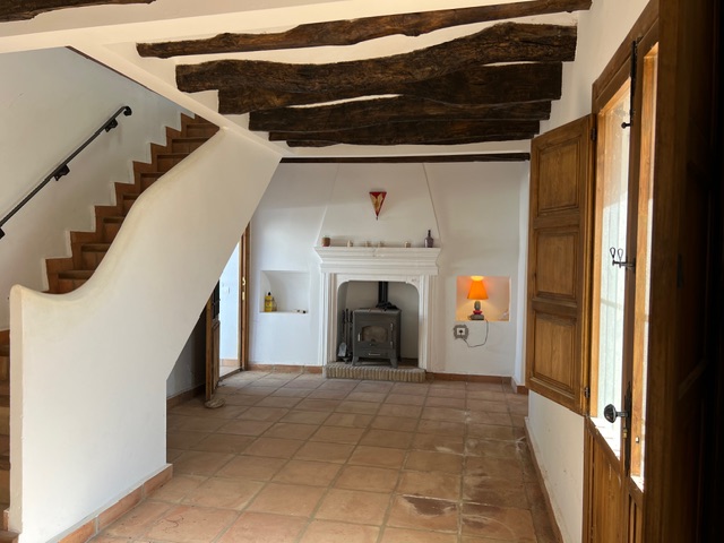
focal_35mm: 26
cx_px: 362
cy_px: 272
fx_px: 544
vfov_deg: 53.1
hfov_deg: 67.3
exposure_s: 1/178
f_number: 1.5
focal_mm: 5.7
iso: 40
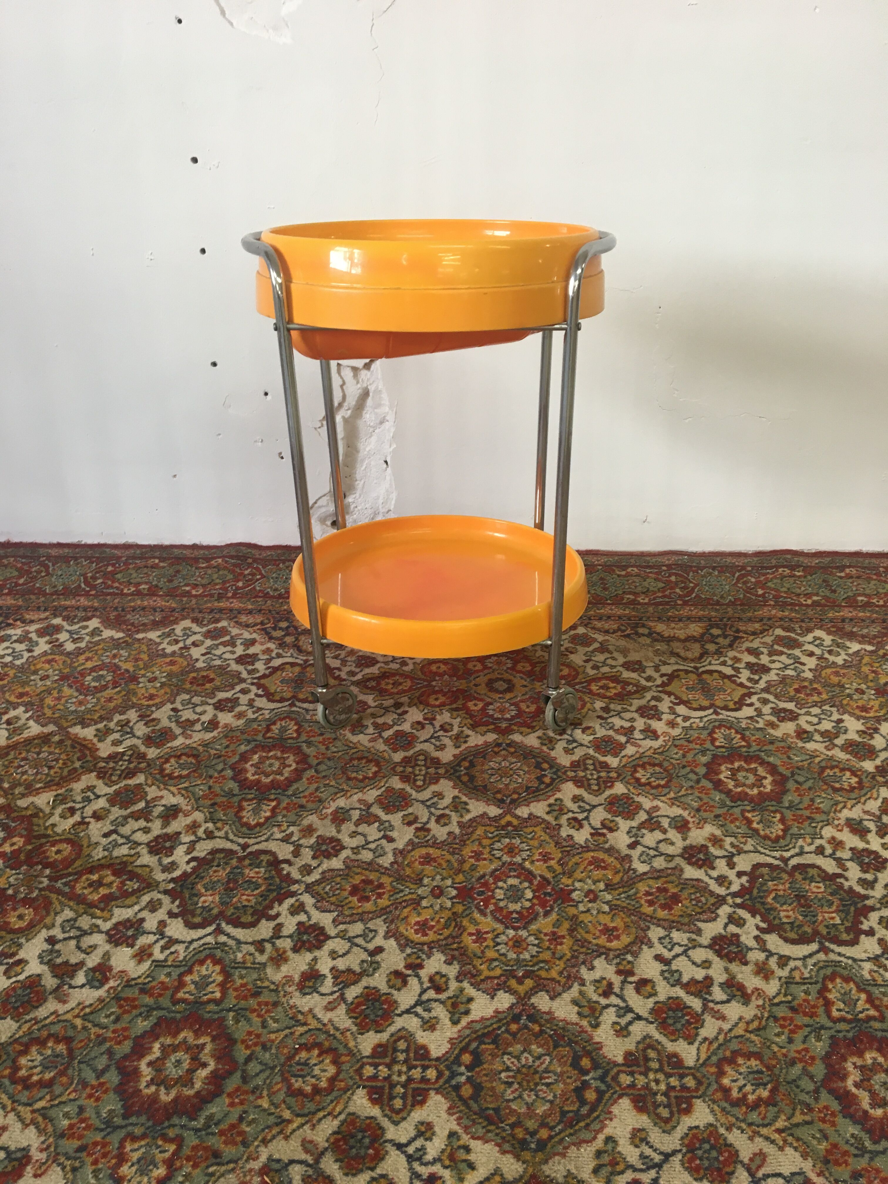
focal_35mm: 29
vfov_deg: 61.7
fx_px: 992
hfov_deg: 48.2
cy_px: 592
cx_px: 444
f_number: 2.2
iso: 100
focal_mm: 4.15
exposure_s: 1/33
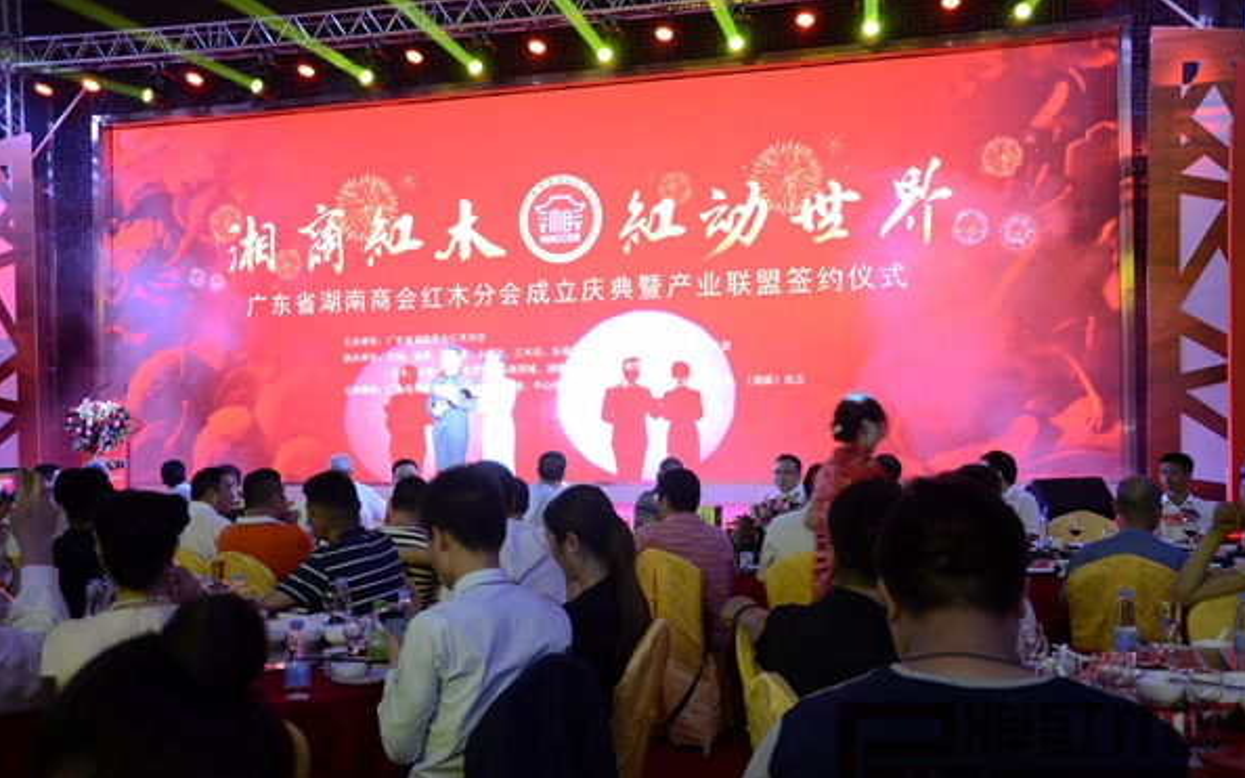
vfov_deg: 34.4
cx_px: 625
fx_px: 1255
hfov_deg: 52.8
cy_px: 414
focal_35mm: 37
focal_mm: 24
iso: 1000
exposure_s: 1/30
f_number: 3.8
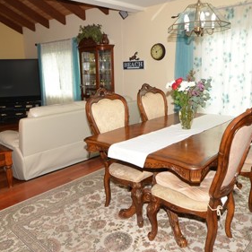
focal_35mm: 29
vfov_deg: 55.6
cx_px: 128
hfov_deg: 55.6
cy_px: 124
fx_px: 239
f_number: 5
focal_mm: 10
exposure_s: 1/100
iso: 200
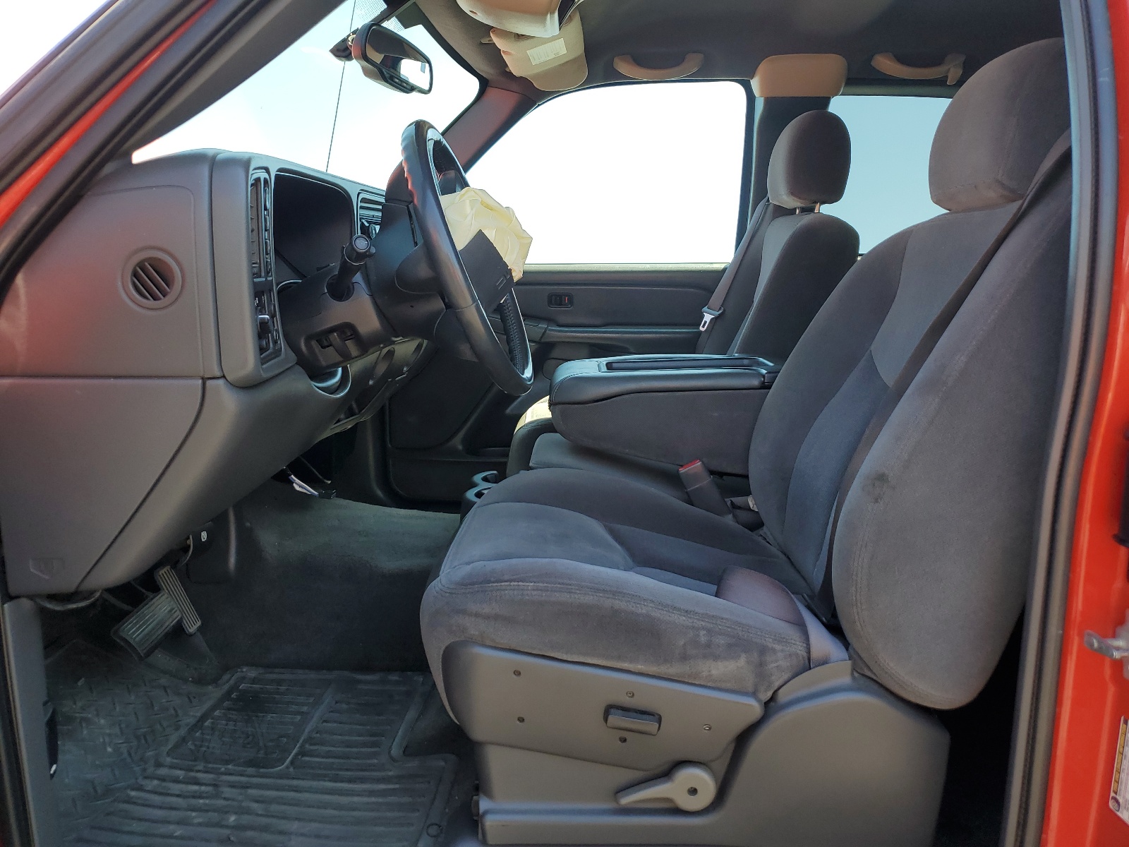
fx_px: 848
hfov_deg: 67.3
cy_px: 424
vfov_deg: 53.1
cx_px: 564
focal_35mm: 26
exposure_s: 1/385
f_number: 1.5
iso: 50
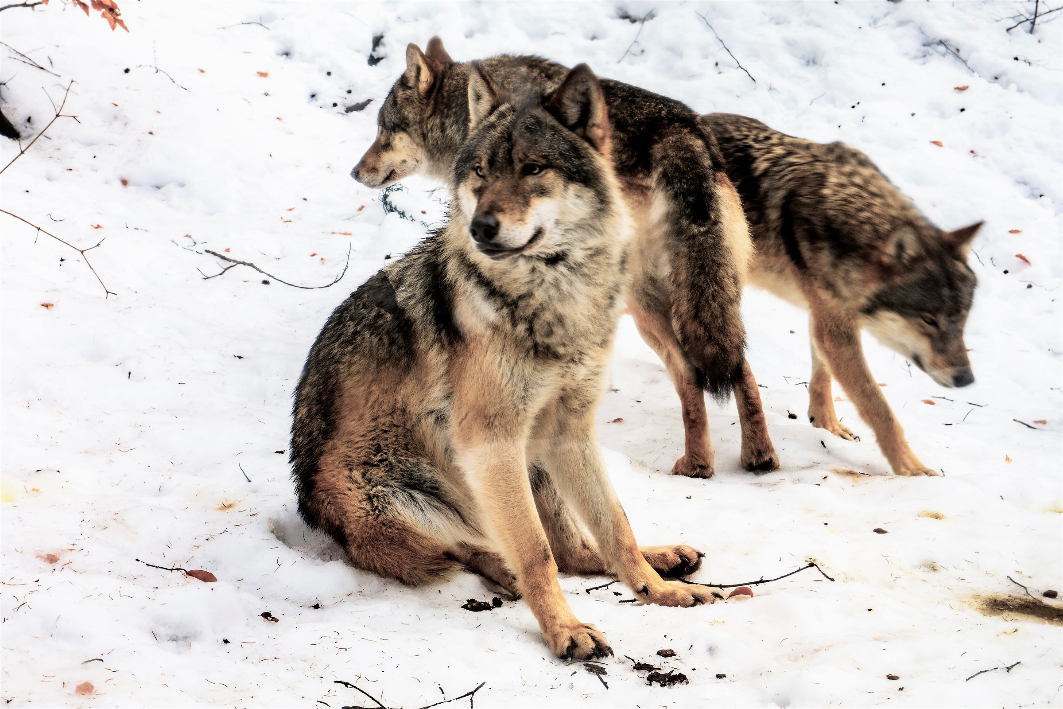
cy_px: 354
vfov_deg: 18.2
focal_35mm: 75
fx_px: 2214
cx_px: 532
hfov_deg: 27.0
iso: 400
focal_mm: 50
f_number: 10
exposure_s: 1/50
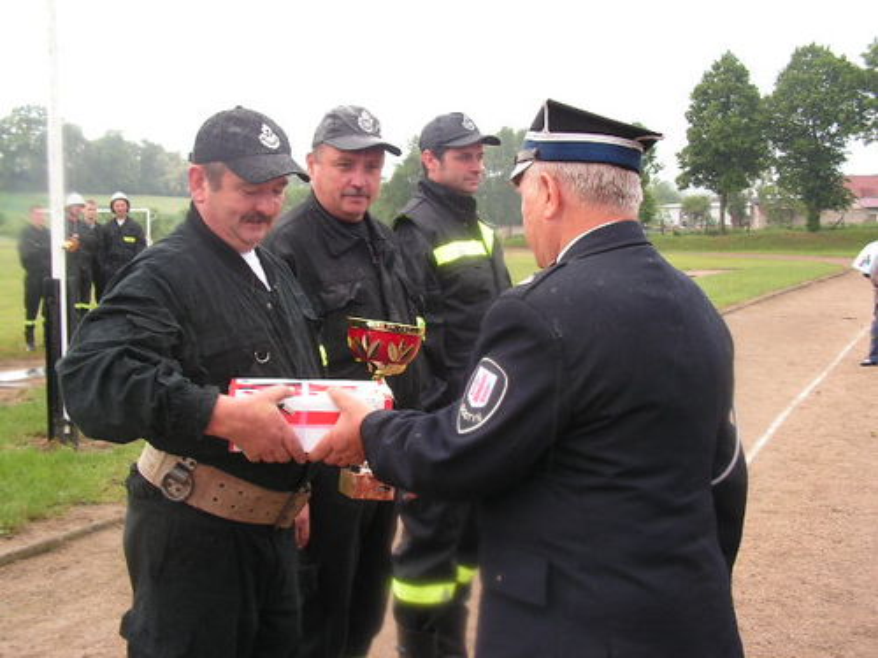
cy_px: 329
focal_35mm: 46
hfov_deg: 41.2
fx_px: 1167
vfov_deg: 31.5
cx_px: 439
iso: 64
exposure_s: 1/80
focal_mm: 7.8
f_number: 3.2
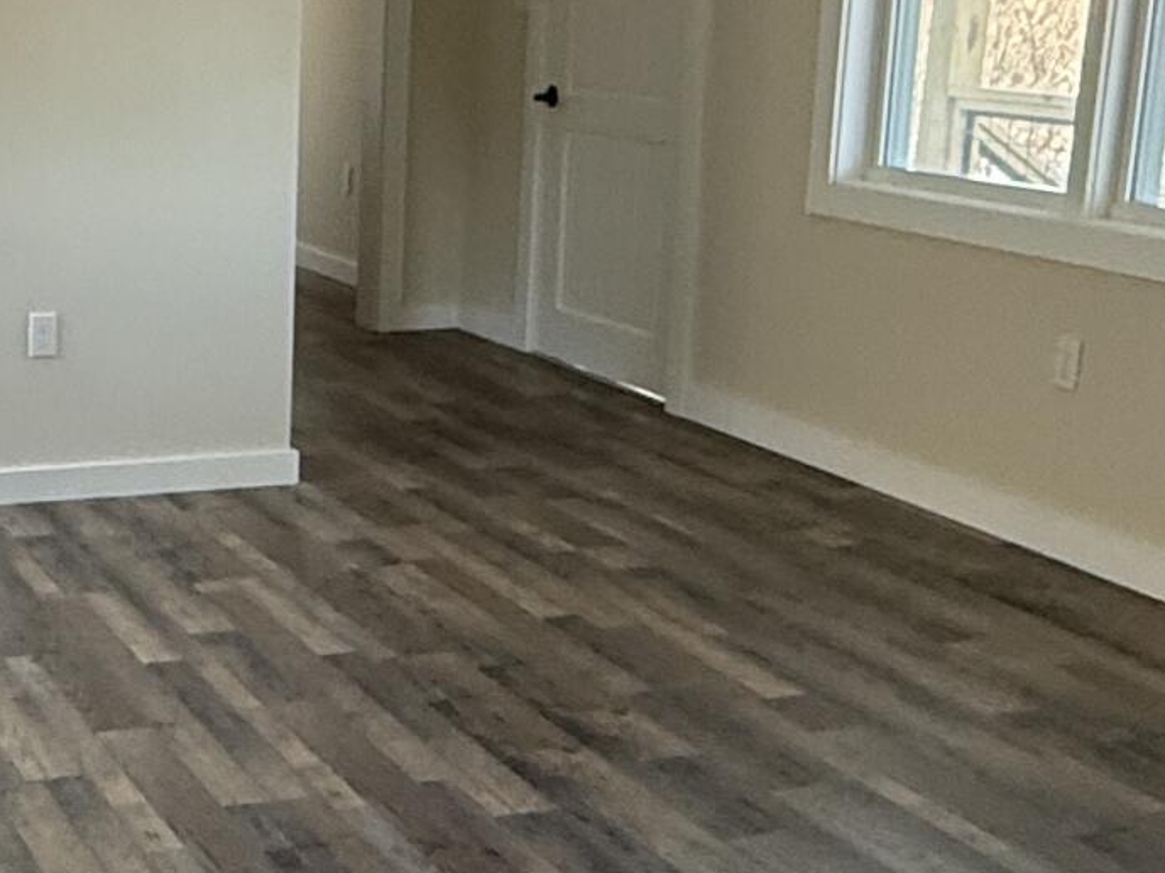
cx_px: -36
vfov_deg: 24.0
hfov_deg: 29.3
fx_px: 2052
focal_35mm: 61
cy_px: 501
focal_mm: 2.22
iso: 320
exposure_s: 1/99
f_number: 2.2
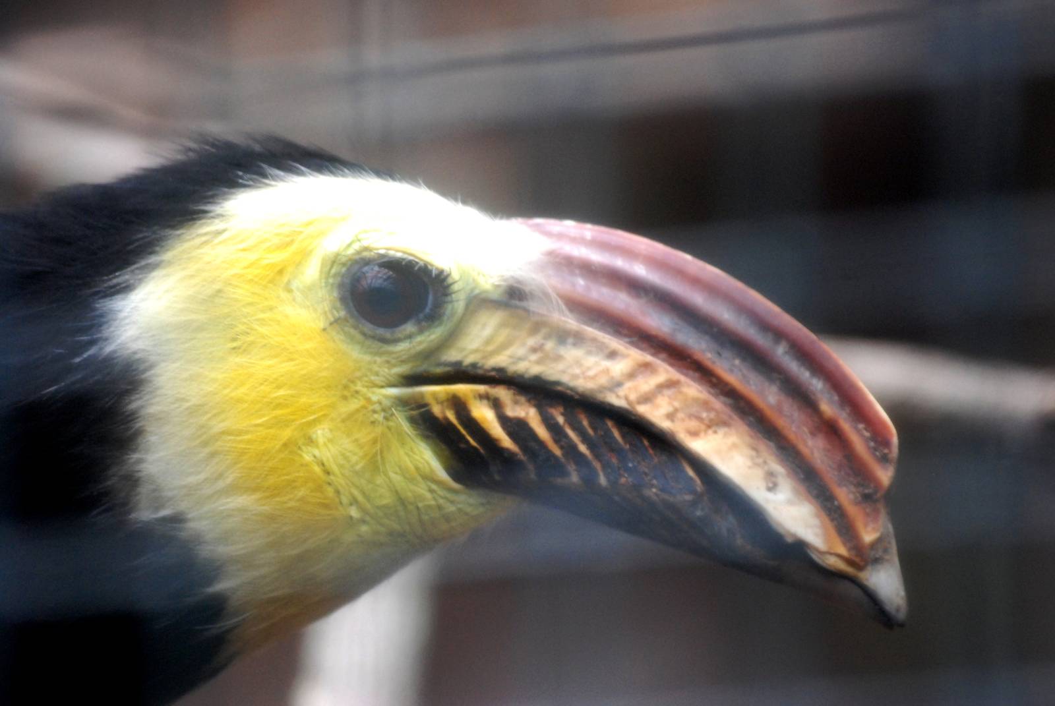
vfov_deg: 3.8
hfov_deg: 5.7
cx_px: 528
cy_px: 353
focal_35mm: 360
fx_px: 10562
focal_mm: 240
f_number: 5.3
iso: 1600
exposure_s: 1/160
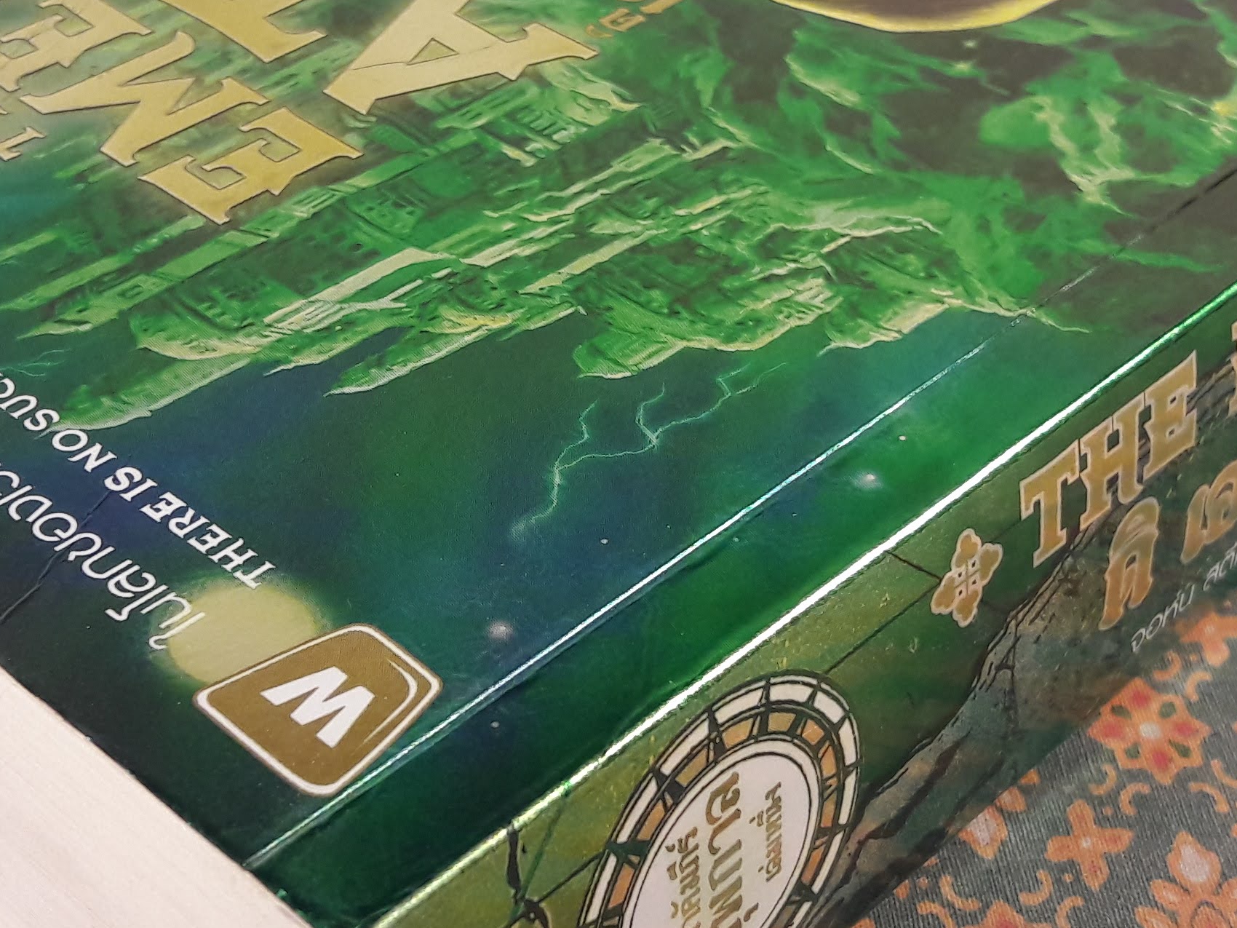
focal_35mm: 68
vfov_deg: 21.6
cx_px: 524
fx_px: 2430
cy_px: 381
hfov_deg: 28.5
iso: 80
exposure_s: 1/33
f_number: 1.9
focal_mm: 3.7
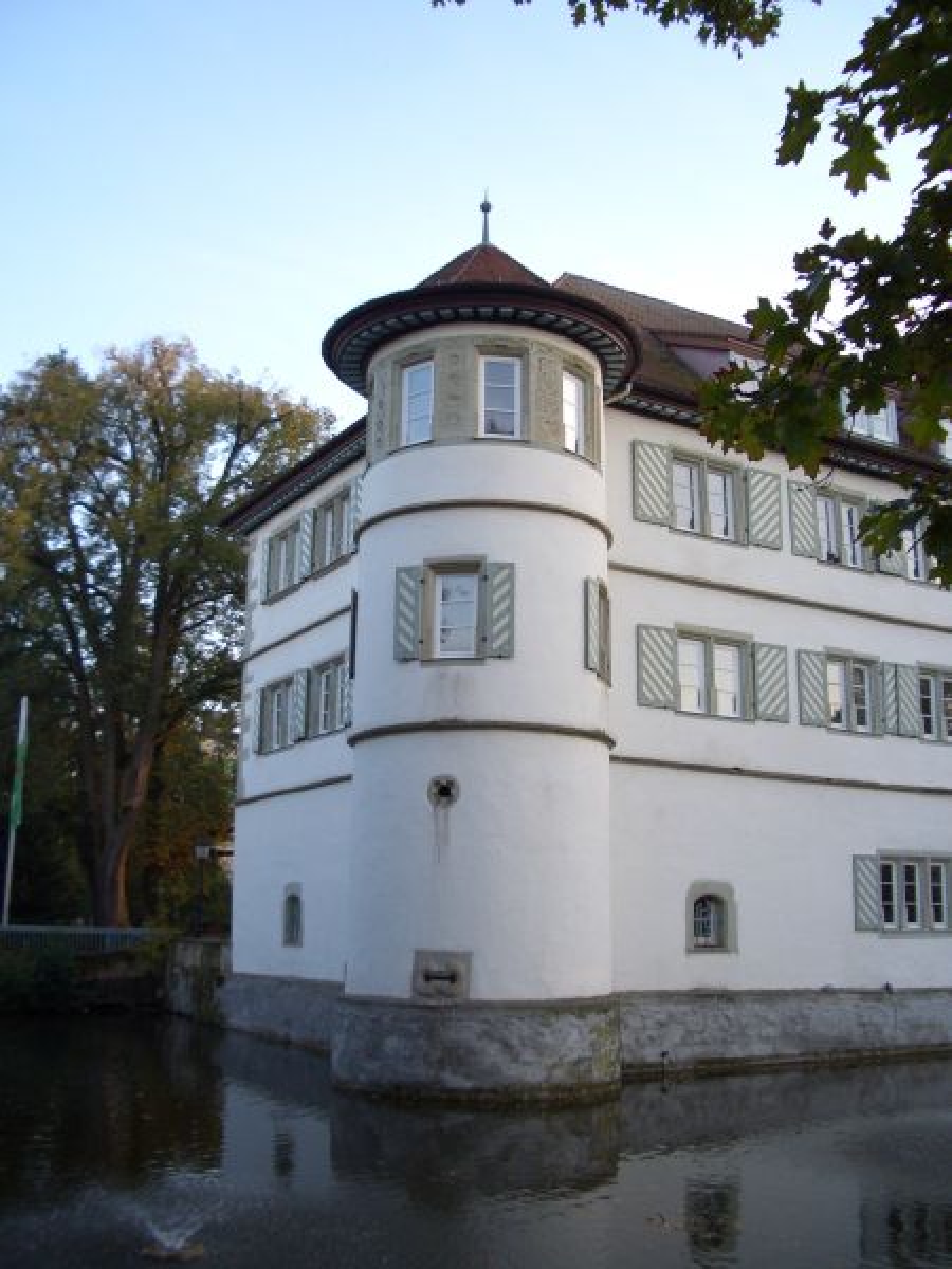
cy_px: 634
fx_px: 1283
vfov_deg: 52.6
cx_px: 476
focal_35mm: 35
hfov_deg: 40.7
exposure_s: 1/100
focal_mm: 5.8
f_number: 2.6
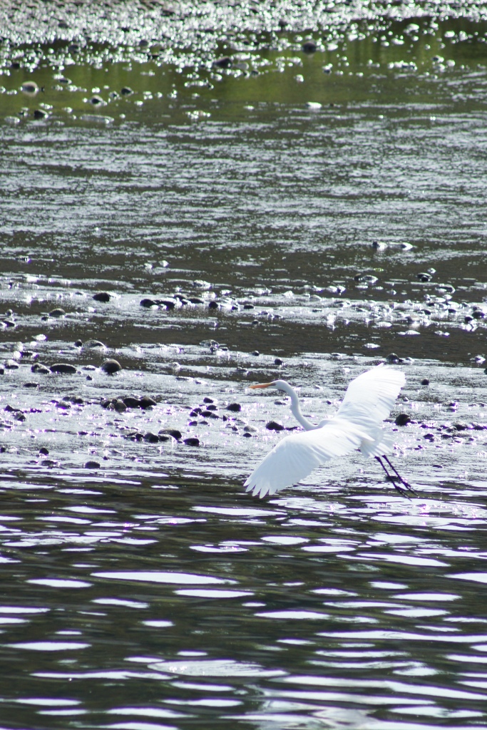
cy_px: 365
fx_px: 9127
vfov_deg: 4.6
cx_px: 244
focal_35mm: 450
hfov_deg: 3.1
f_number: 5.6
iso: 125
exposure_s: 1/500
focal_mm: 300
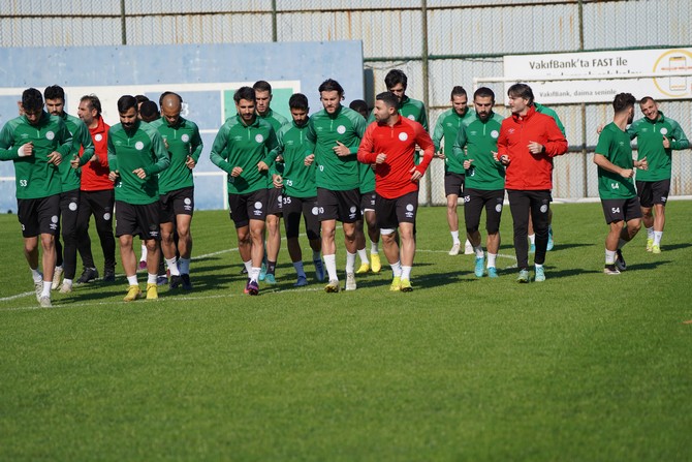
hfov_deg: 10.1
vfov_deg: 6.8
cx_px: 346
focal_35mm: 203
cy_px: 231
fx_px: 3903
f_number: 5.6
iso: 100
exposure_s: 1/640
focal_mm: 203
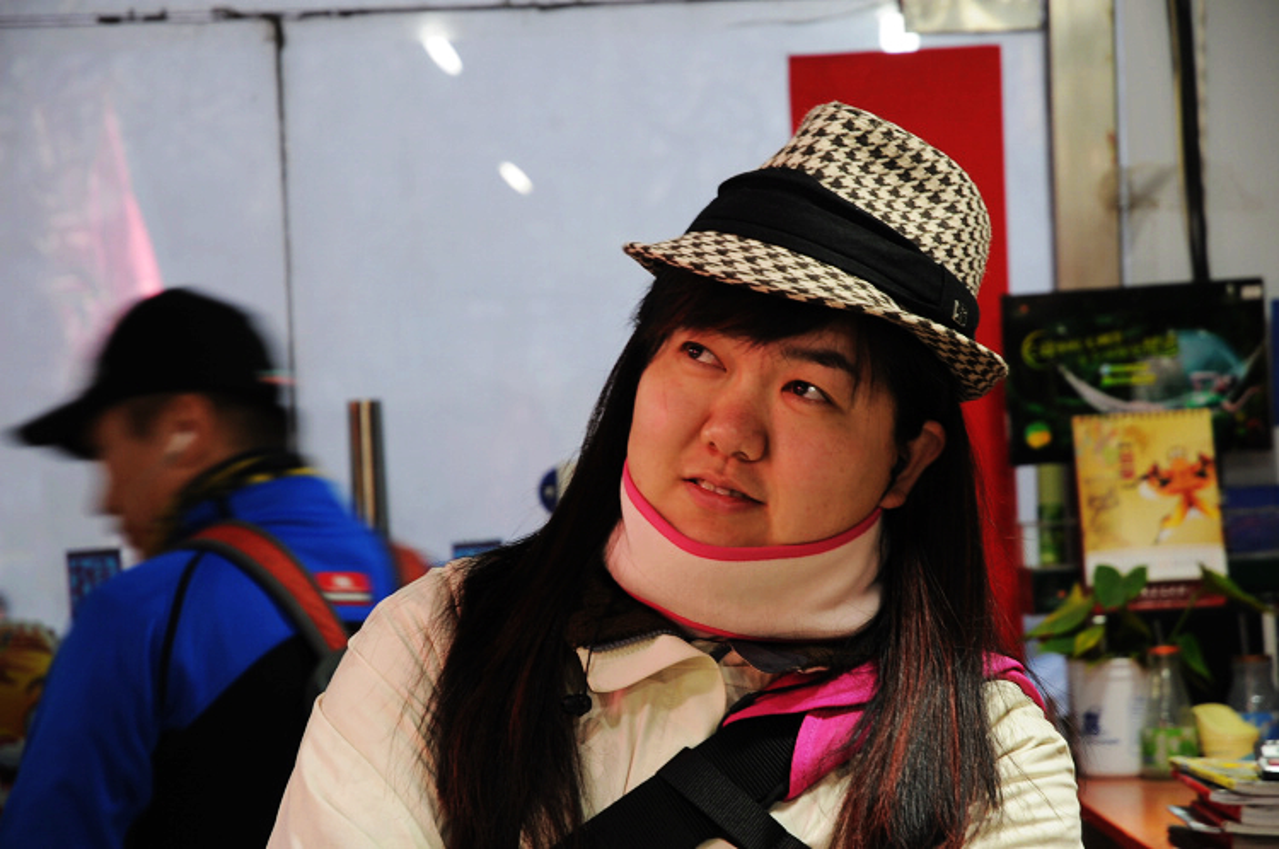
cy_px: 424
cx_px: 640
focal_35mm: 128
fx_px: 4524
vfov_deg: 10.7
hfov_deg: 16.1
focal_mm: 85
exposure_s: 1/6
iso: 200
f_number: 6.3
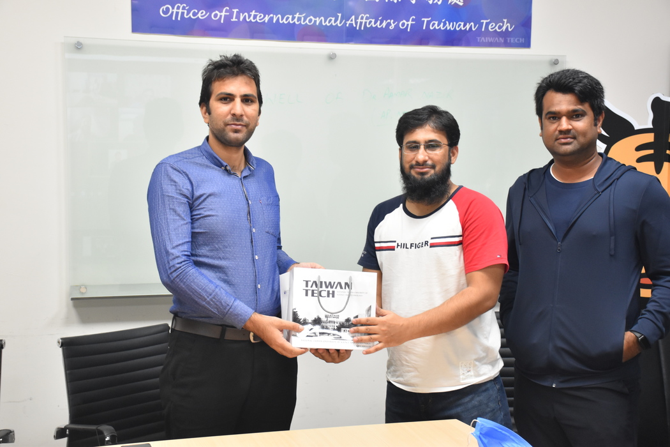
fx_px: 977
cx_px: 335
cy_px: 224
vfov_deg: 25.8
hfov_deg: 37.9
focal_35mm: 52
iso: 1600
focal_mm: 35
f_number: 5
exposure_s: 1/60
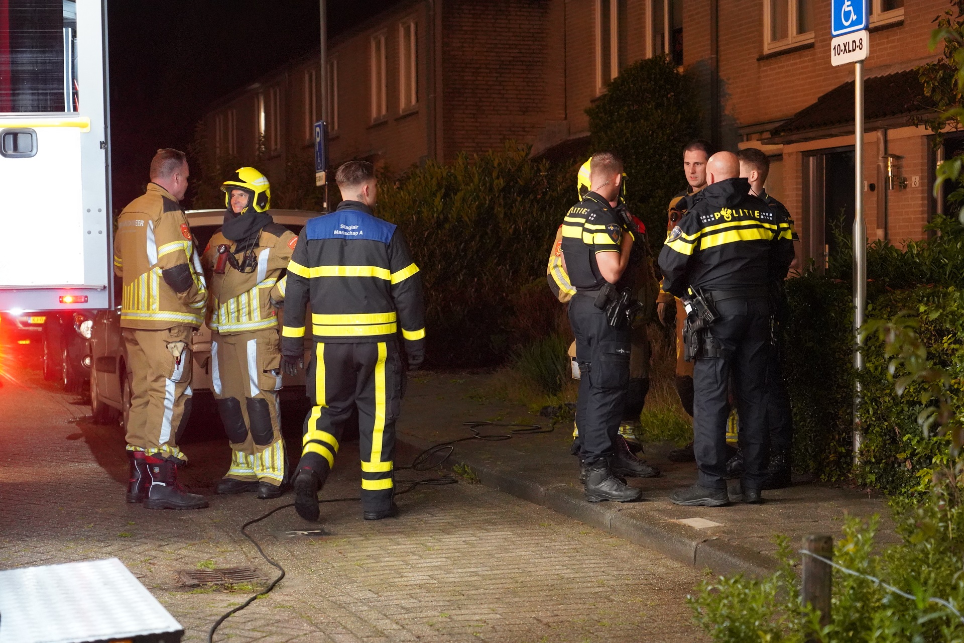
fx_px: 1740
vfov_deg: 20.9
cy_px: 322
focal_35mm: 65
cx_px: 482
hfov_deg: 31.0
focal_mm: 65
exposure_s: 1/50
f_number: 4
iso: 12800
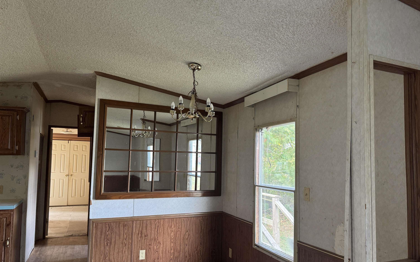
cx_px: 214
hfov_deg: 70.4
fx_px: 298
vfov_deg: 47.5
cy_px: 143
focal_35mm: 26
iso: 250
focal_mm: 6.76
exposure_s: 1/60
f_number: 1.78
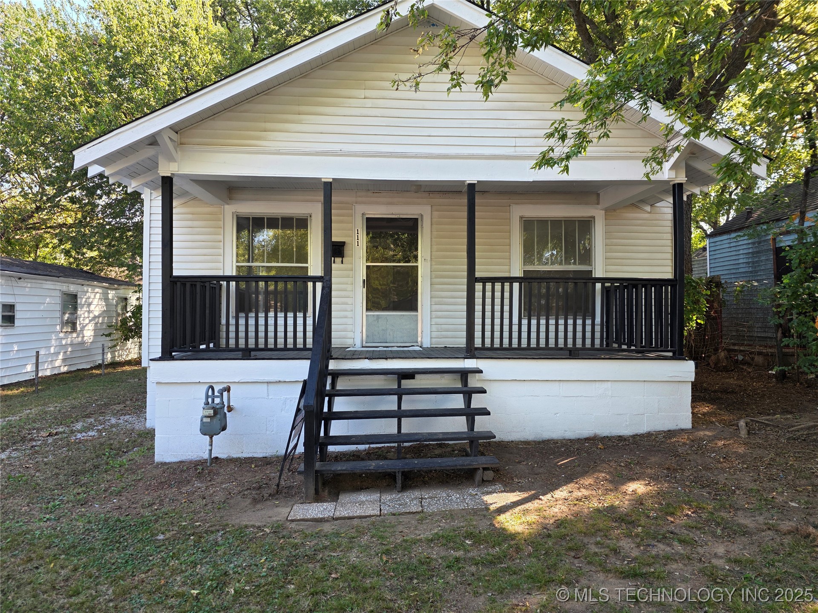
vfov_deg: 58.9
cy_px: 306
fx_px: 544
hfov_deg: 73.9
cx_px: 409
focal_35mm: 23
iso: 40
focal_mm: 6.3
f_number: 1.7
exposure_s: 1/180
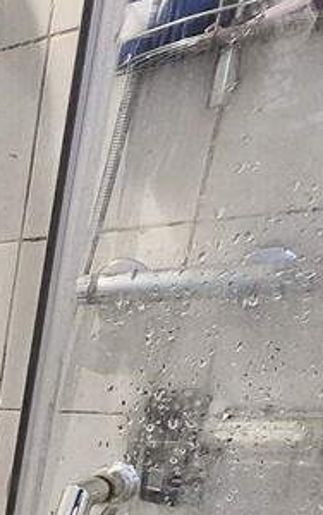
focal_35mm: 47
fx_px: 661
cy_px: 601
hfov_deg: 15.9
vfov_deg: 34.9
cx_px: -419
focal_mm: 1.7
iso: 250
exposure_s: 1/50
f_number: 2.2
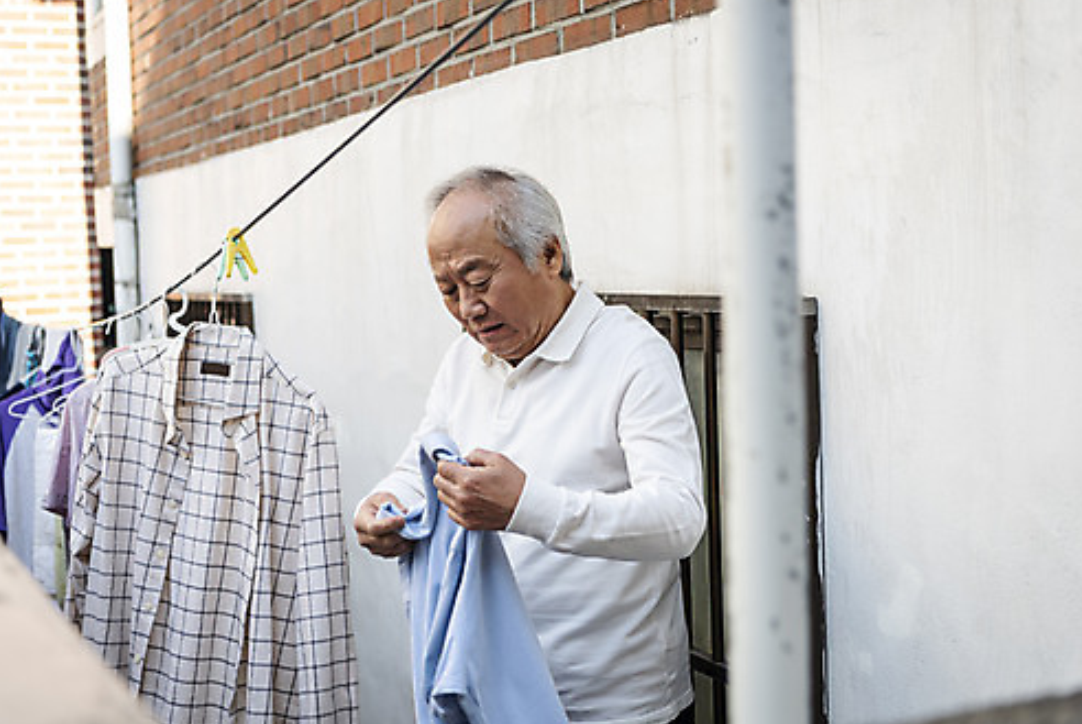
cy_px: 372
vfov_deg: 24.2
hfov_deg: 35.6
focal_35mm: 56
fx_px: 1685
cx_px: 492
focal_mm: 46
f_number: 2.8
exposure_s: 1/200
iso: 80
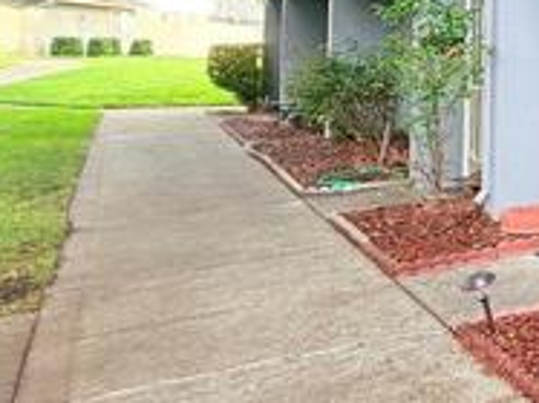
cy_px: 58
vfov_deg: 29.3
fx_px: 747
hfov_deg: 24.9
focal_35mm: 48
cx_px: 888
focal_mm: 2.22
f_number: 2.2
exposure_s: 1/115
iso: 50
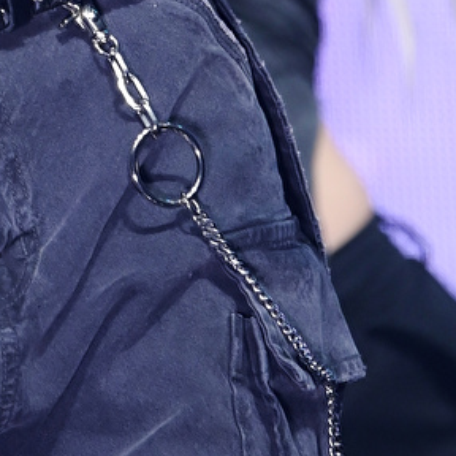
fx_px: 13458
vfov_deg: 1.9
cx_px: -112
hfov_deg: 1.9
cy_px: -808
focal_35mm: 903
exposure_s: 1/500
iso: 1600
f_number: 4
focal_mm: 170
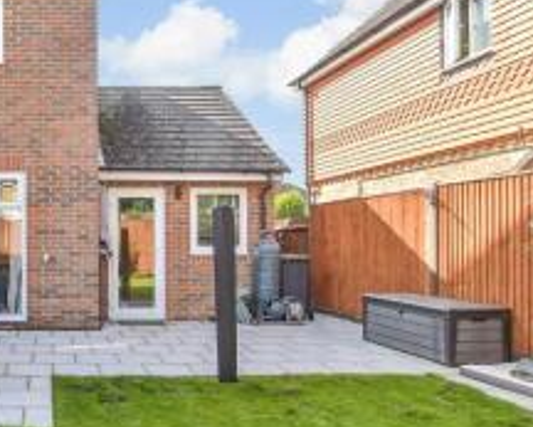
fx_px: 489
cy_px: 241
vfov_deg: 47.0
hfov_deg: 50.8
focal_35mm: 31
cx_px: 57
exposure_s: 1/125
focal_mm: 10
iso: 160
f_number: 8
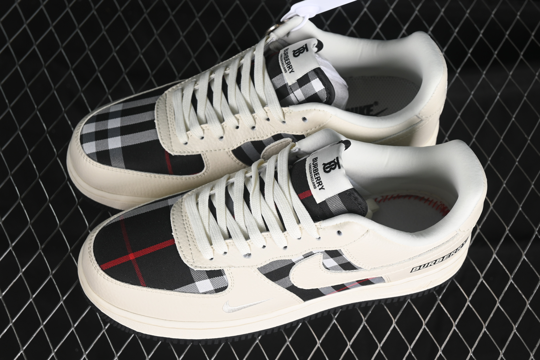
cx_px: 270
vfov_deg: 18.2
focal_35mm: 75
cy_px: 180
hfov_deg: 27.0
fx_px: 1125
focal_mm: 50
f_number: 7.1
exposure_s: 1/60
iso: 160
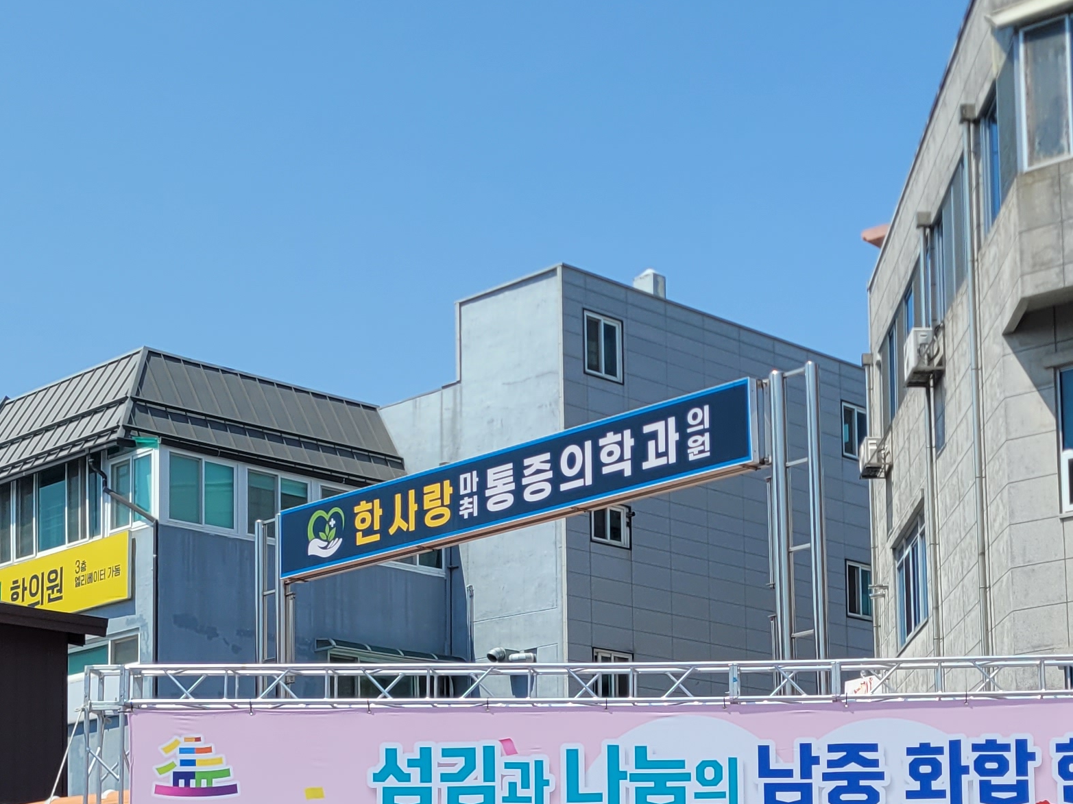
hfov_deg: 28.8
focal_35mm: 67
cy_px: 824
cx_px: 712
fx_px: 2076
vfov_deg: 21.1
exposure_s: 1/2544
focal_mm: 5.4
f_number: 1.8
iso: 40
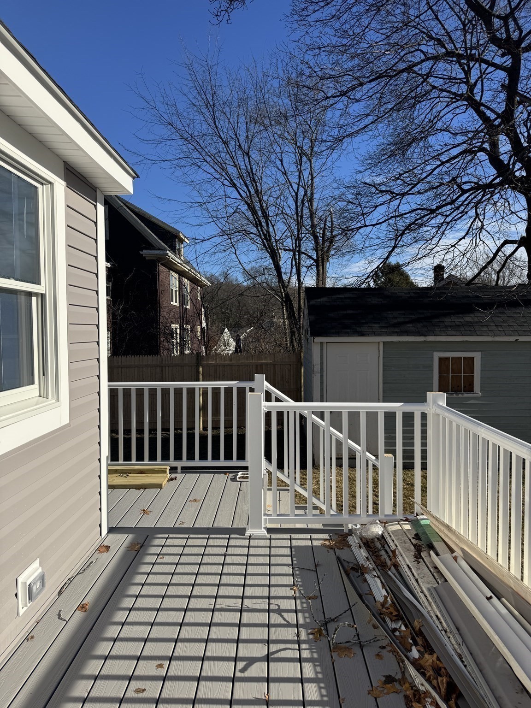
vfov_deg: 71.6
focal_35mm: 24
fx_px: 491
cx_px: 266
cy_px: 354
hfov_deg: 56.8
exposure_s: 1/5348
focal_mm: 6.76
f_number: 1.78
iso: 80
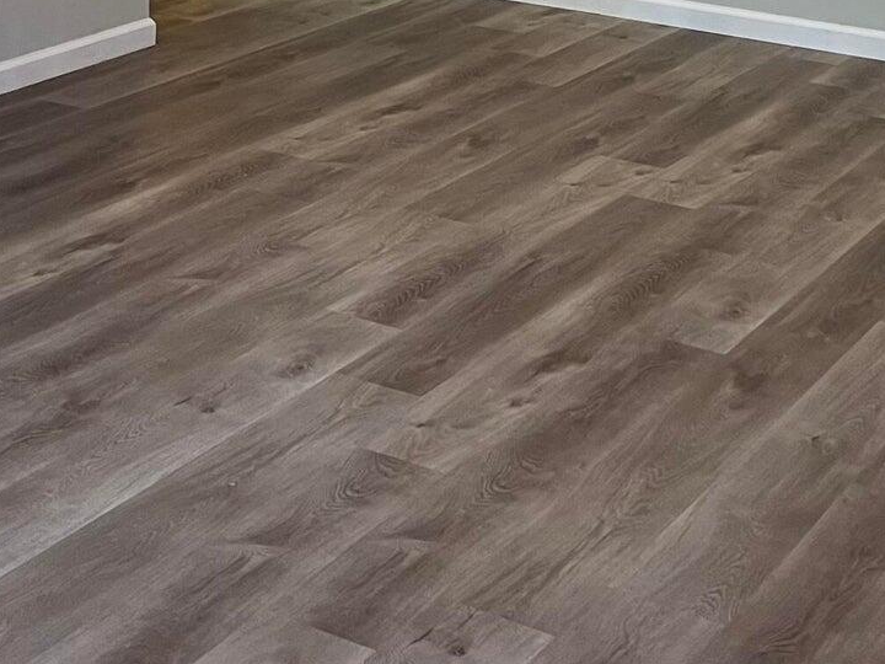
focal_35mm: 77
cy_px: -240
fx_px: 1969
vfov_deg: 17.7
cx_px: 320
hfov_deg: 25.2
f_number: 1.5
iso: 125
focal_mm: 5.7
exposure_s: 1/60
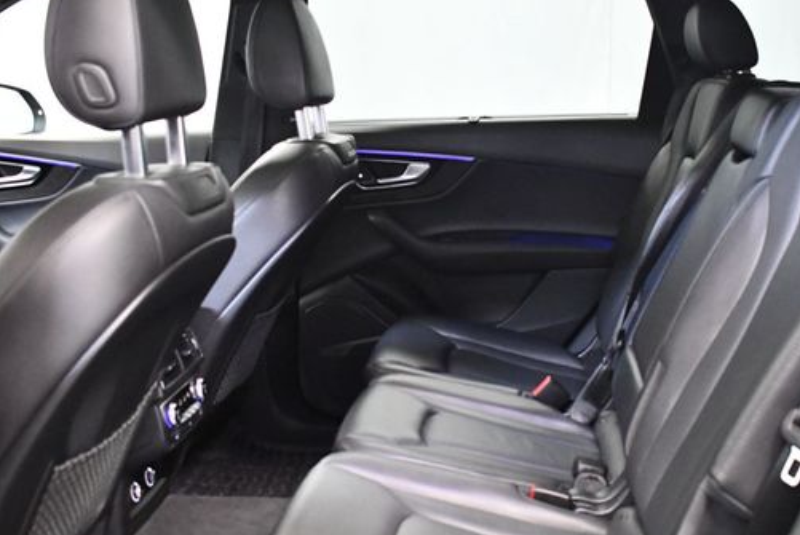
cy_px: 329
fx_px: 1023
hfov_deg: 42.7
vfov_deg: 29.2
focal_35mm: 46
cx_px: 433
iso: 4500
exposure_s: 1/60
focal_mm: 18
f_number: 3.5
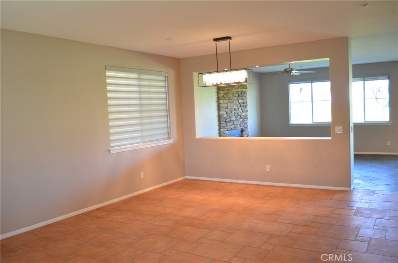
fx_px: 331
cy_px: 132
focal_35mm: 30
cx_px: 199
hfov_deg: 62.0
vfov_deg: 43.4
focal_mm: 20
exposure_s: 1/40
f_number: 3.8
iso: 800
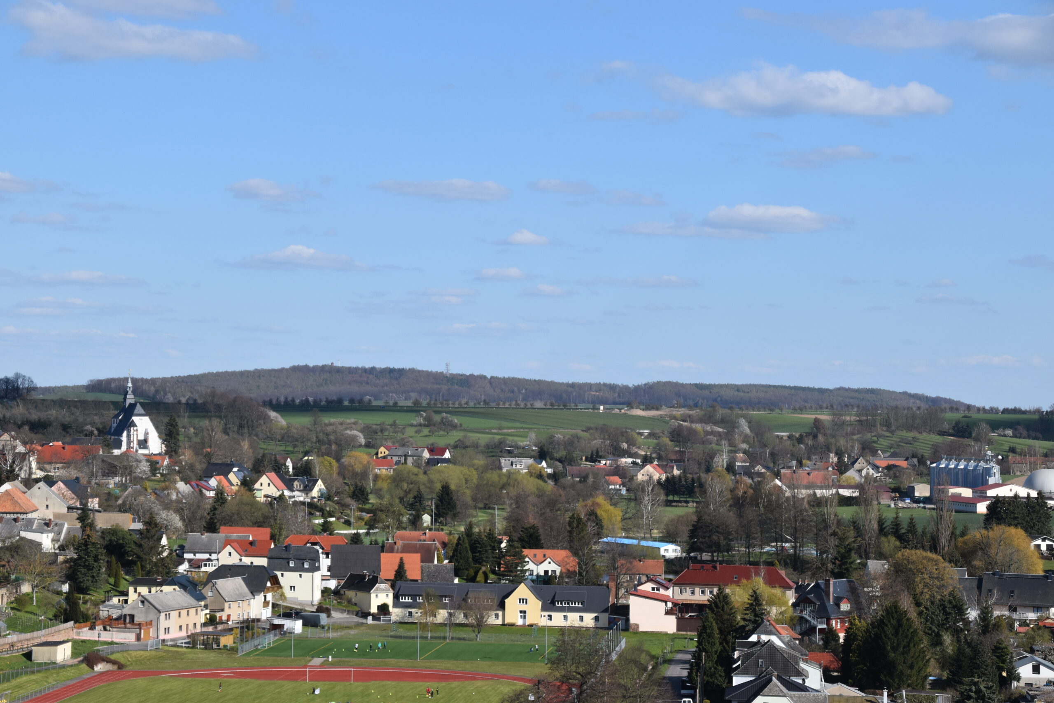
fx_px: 2723
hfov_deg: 21.9
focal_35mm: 93
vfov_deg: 14.7
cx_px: 527
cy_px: 352
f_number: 10
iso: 200
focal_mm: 62
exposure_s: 1/400
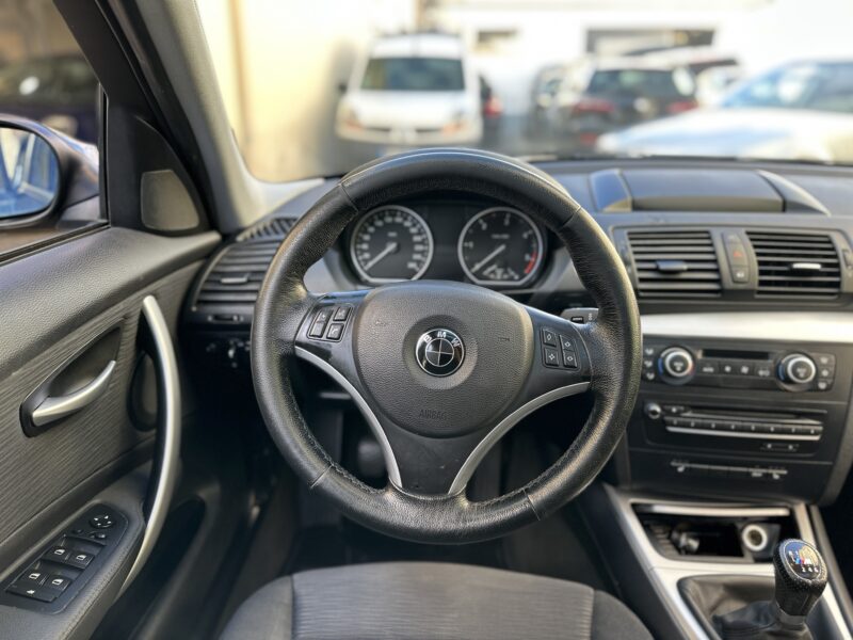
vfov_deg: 56.8
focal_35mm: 24
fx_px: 591
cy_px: 320
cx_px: 426
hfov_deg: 71.6
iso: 80
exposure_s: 1/121
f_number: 1.78
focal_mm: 6.86
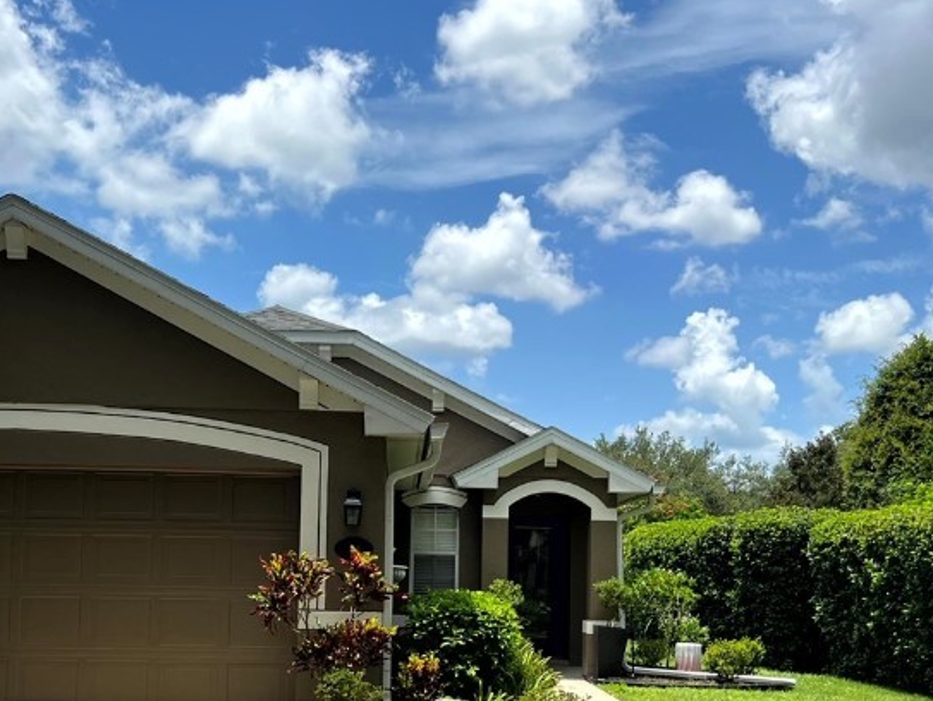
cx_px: 366
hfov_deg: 38.7
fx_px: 1322
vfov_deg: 29.4
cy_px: 503
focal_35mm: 49
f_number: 1.5
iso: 50
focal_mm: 5.7
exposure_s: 1/5319
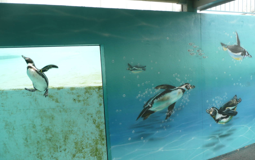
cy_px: 87
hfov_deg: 62.9
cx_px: 128
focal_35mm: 30
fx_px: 208
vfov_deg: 41.8
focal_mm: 4.6
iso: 100
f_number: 3.3
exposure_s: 1/125
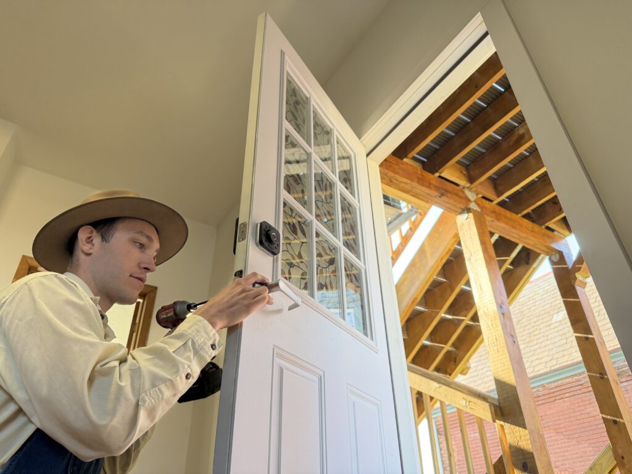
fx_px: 438
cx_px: 316
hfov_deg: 71.6
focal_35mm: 24
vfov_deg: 56.8
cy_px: 237
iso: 200
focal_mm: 6.76
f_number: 1.78
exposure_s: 1/116
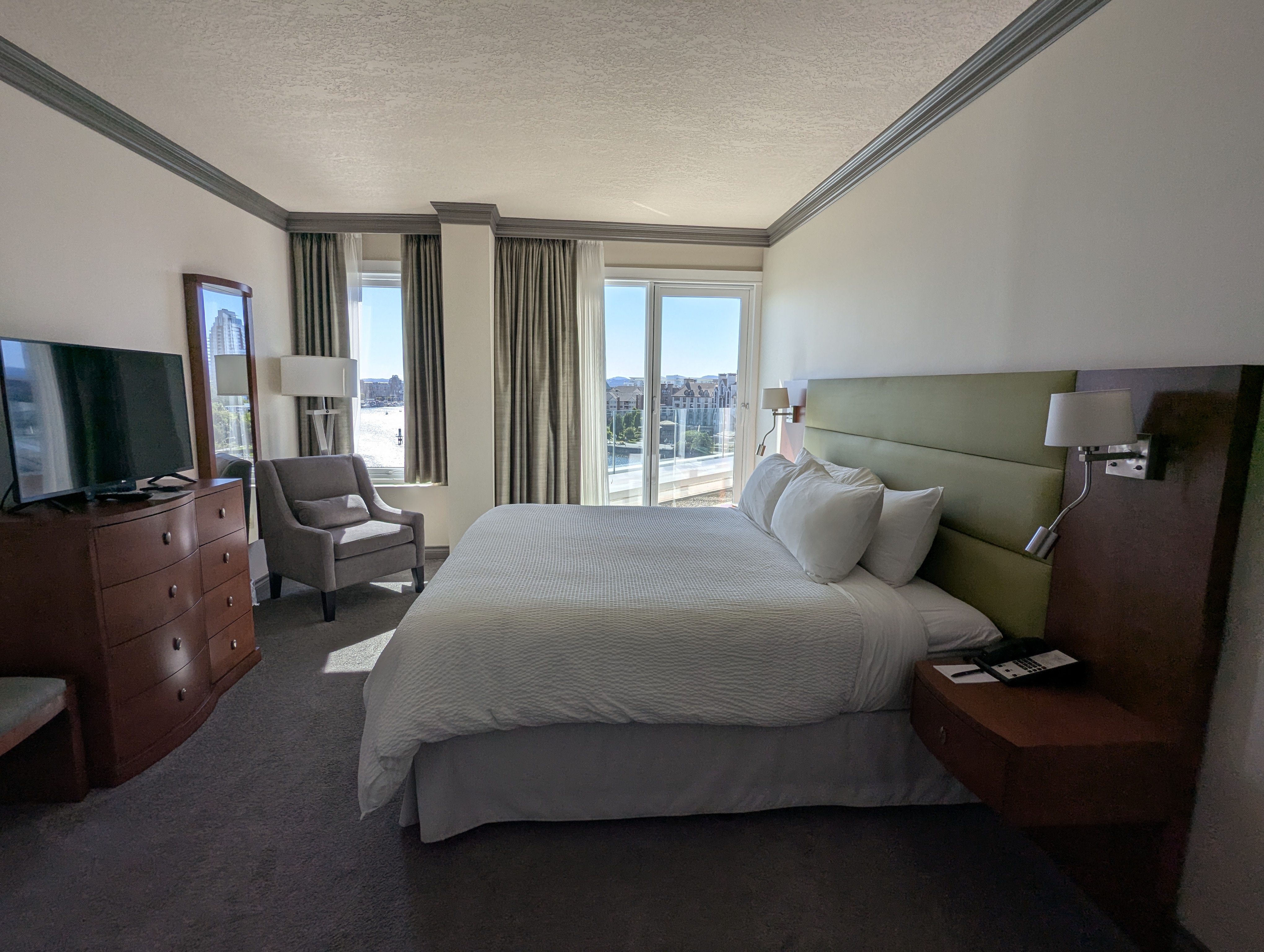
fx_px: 585
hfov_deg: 94.4
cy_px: 476
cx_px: 632
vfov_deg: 78.2
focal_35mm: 16
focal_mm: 2.35
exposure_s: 1/756
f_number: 2.2
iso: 45
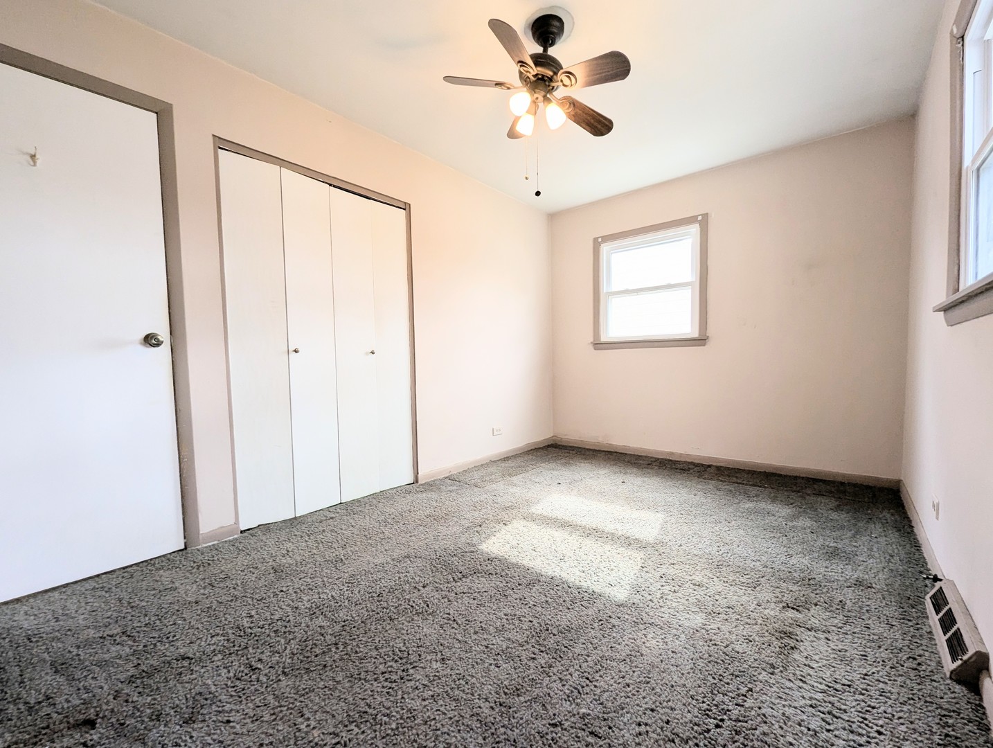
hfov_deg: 106.1
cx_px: 496
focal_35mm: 13
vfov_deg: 90.1
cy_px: 374
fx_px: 373
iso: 54
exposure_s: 1/60
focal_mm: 1.95
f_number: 2.2
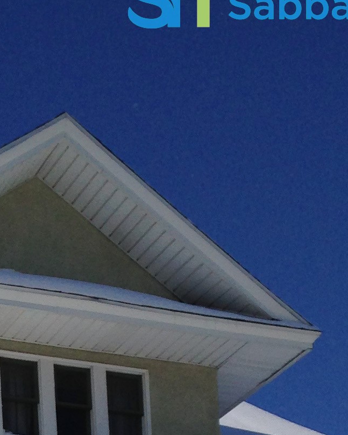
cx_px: -8
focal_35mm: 130
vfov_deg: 13.2
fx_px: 1674
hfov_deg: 11.7
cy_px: 814
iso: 50
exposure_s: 1/4525
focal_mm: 4.12
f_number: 2.4
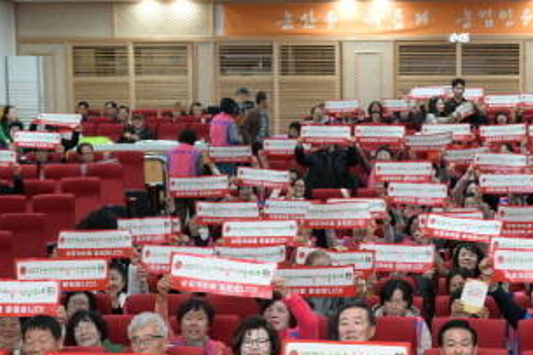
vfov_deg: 16.5
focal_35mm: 82
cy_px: 275
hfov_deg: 24.5
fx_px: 1213
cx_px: 398
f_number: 4
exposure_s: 1/200
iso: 3200
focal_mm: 39
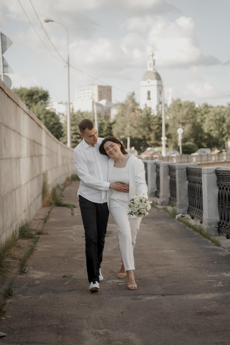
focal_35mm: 75
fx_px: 719
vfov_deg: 27.0
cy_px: 172
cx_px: 115
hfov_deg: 18.2
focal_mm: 75
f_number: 2.8
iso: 100
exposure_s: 1/500
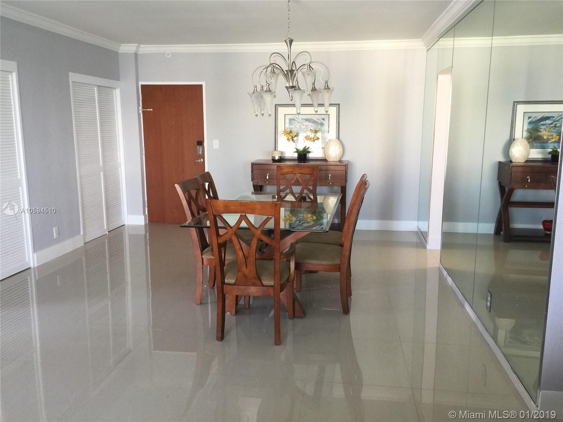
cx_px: 282
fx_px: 472
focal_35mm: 29
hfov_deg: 61.7
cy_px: 211
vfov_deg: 48.2
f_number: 2.2
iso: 40
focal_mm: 4.15
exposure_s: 1/30
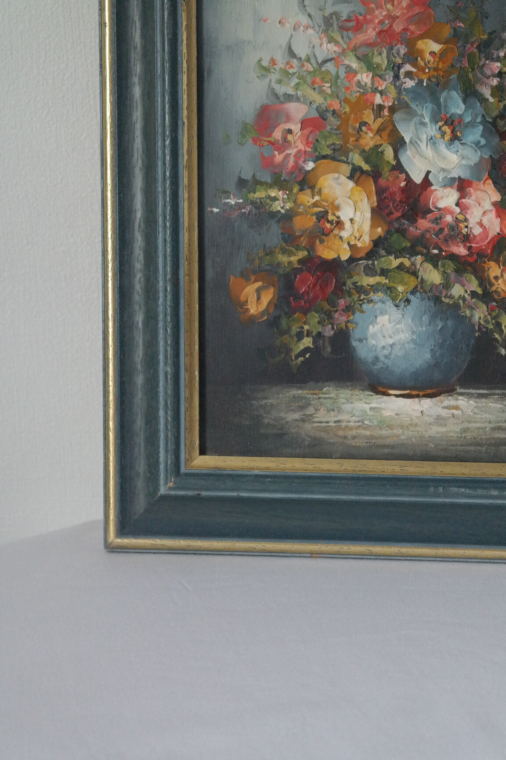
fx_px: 1623
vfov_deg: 26.3
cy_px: 380
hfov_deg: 17.7
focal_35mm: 77
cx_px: 253
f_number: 5.6
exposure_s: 1/80
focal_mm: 50
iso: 3200
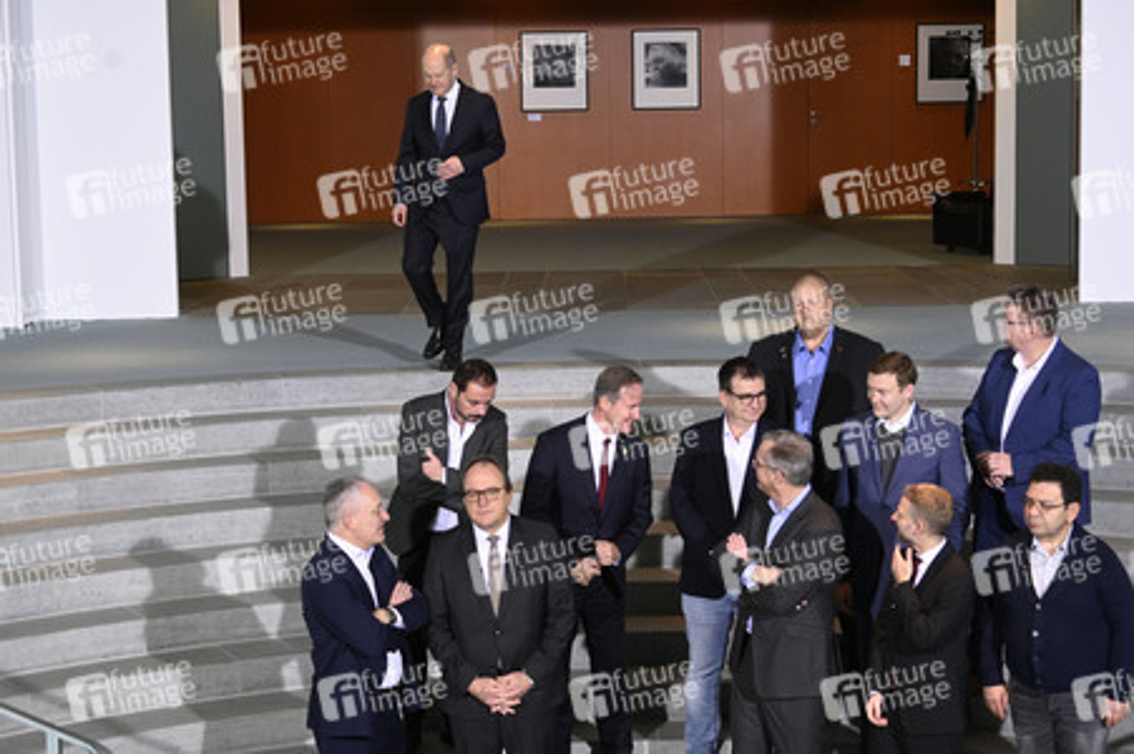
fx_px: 2361
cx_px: 567
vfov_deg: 18.2
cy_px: 377
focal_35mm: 75
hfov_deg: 27.0
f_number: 4.5
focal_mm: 75
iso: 4000
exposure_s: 1/640
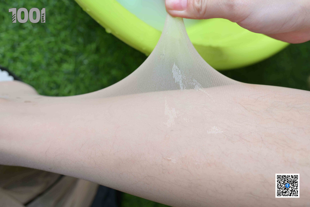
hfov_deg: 54.4
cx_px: 155
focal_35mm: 35
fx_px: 301
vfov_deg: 37.9
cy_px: 104
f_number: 5
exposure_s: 1/200
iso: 200
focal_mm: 35
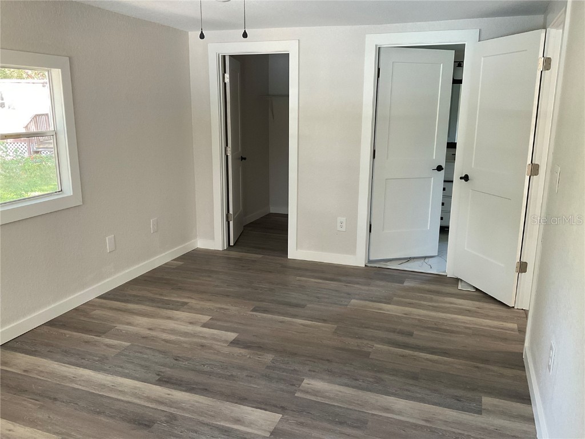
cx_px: 292
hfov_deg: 61.7
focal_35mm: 29
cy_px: 220
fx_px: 490
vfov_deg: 48.2
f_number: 1.8
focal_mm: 3
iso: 100
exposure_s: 1/60
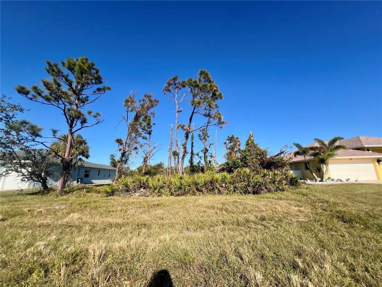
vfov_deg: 89.9
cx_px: 191
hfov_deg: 106.2
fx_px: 143
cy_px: 144
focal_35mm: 13
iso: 32
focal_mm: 1.57
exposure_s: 1/1623
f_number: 1.8
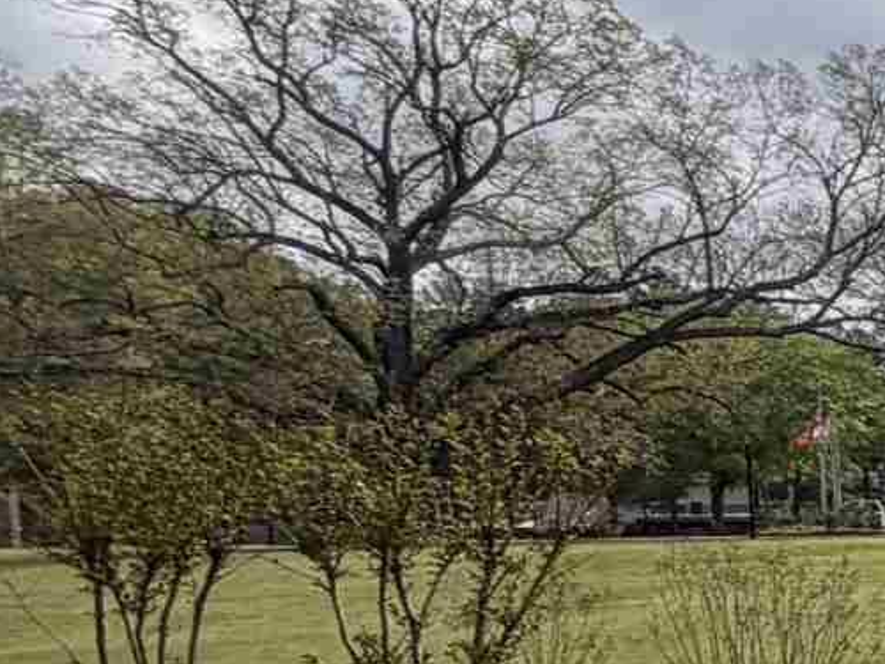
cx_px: 2572
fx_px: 2199
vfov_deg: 16.9
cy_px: 639
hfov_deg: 12.0
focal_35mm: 86
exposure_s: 1/942
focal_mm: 2.22
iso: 25
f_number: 2.2
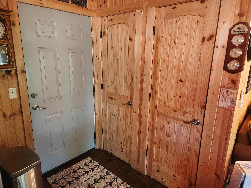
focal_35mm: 23
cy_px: 94
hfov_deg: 73.9
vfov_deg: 58.9
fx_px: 167
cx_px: 126
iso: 640
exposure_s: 1/40
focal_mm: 5.4
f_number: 1.8
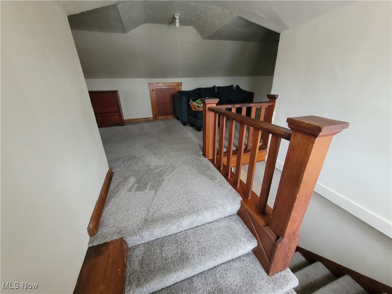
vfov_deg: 89.9
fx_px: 147
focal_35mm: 13
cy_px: 147
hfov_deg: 106.2
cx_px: 196
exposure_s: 1/30
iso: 640
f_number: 2.2
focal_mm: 1.74
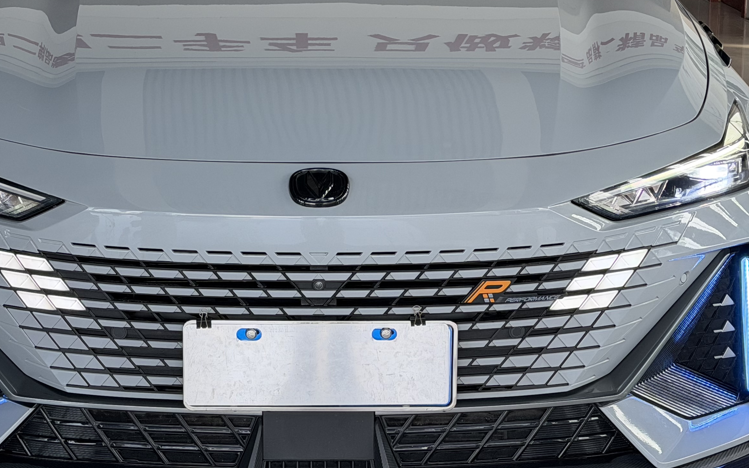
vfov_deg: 14.8
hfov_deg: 23.6
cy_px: 116
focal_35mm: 88
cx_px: 367
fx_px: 1796
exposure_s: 1/200
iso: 100
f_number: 1.78
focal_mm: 6.76
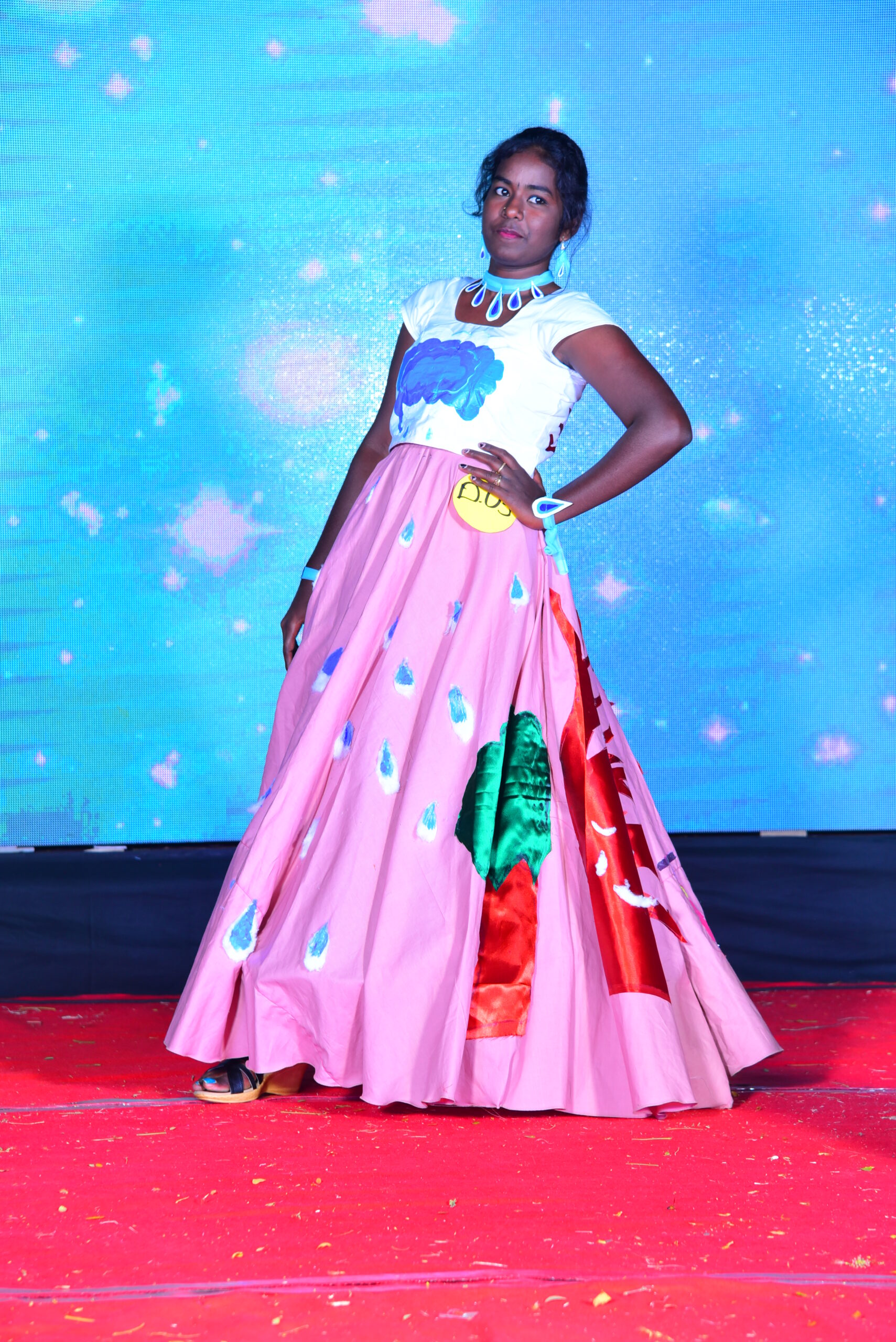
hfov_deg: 12.5
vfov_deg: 18.6
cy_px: 671
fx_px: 4102
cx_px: 448
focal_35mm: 110
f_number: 5.6
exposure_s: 1/160
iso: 640
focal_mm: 110
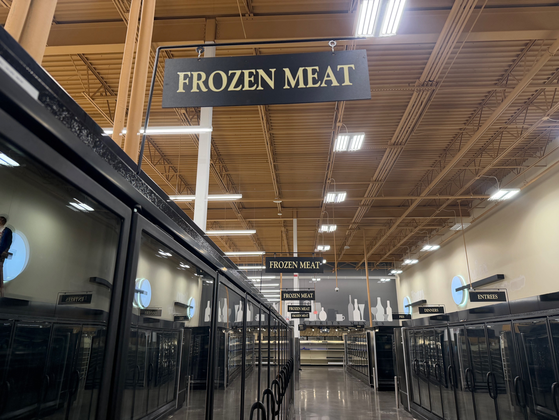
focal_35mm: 24
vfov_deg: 56.8
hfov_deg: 71.6
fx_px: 388
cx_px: 280
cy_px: 210
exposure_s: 1/141
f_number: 1.78
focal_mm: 6.76
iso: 200
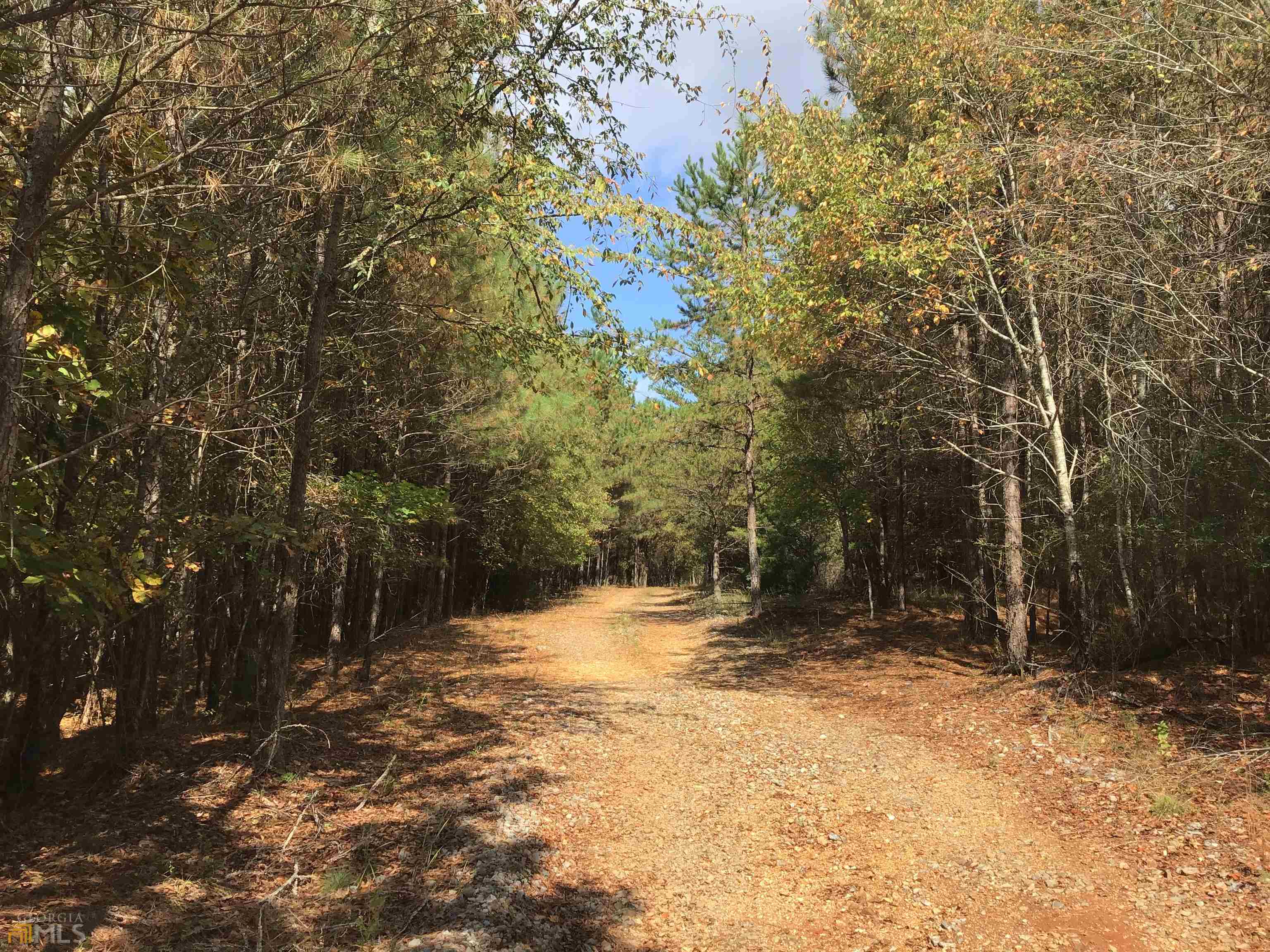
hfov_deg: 58.4
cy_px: 476
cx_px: 635
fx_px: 1137
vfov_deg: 45.4
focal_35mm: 31
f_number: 2.4
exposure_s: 1/604
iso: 25
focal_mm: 3.3
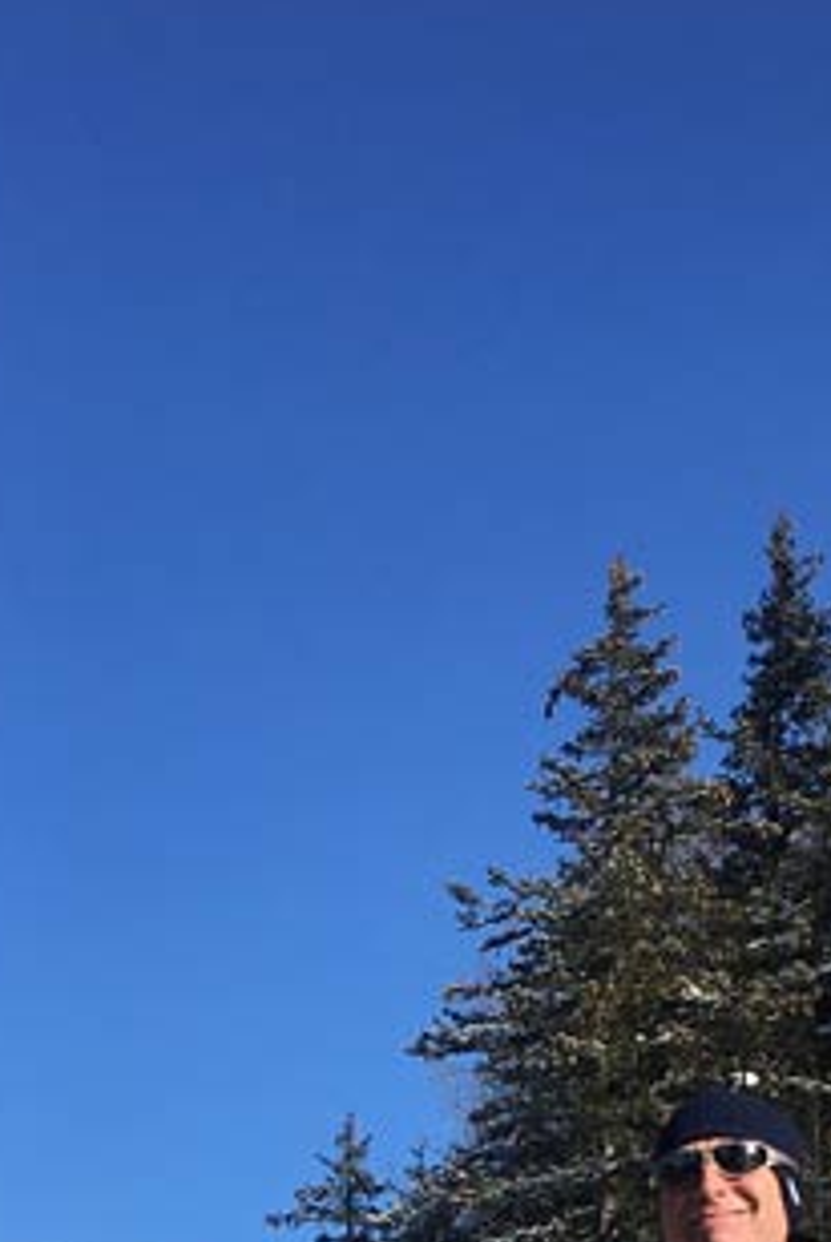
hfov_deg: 15.6
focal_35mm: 88
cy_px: 1702
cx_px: 333
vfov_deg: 20.6
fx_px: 3040
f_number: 2.2
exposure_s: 1/2481
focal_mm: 4.15
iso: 25
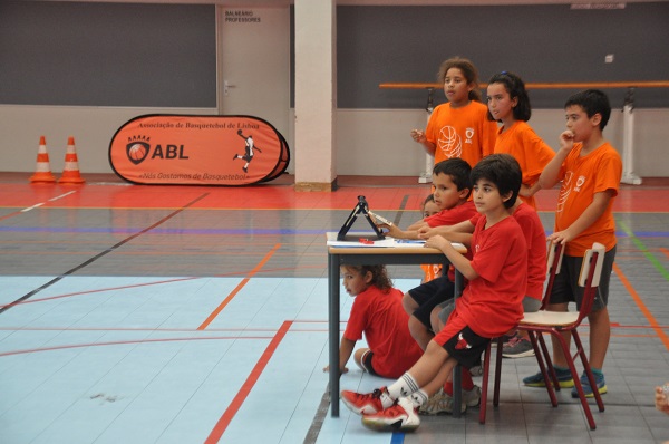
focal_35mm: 105
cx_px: 334
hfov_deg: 19.5
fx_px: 1948
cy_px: 222
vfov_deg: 13.0
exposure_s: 1/160
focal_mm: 70
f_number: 5.3
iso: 1600
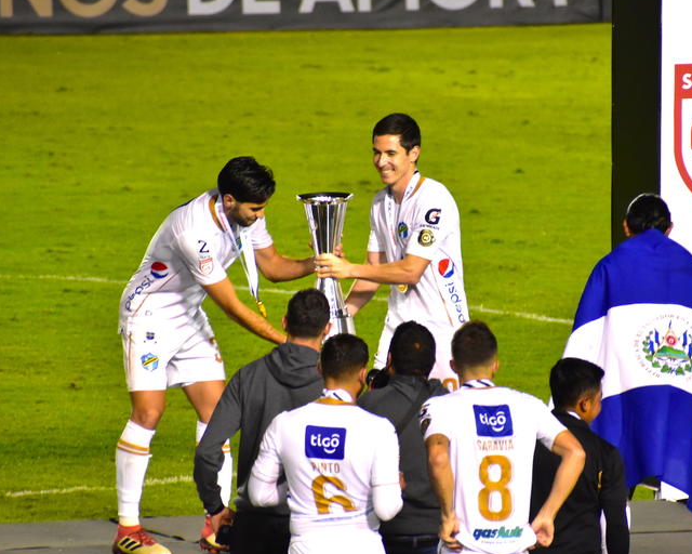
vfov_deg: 2.5
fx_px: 12698
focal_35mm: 620
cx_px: 384
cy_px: 293
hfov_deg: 3.1
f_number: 6.3
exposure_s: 1/250
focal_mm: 300
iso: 3200
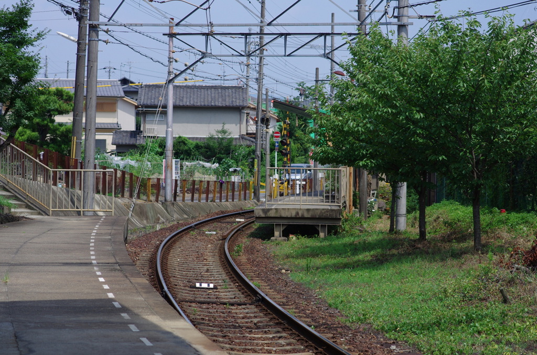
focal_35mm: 105
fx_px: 1563
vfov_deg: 13.0
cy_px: 178
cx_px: 268
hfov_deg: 19.5
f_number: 4
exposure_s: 1/800
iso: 100
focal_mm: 70
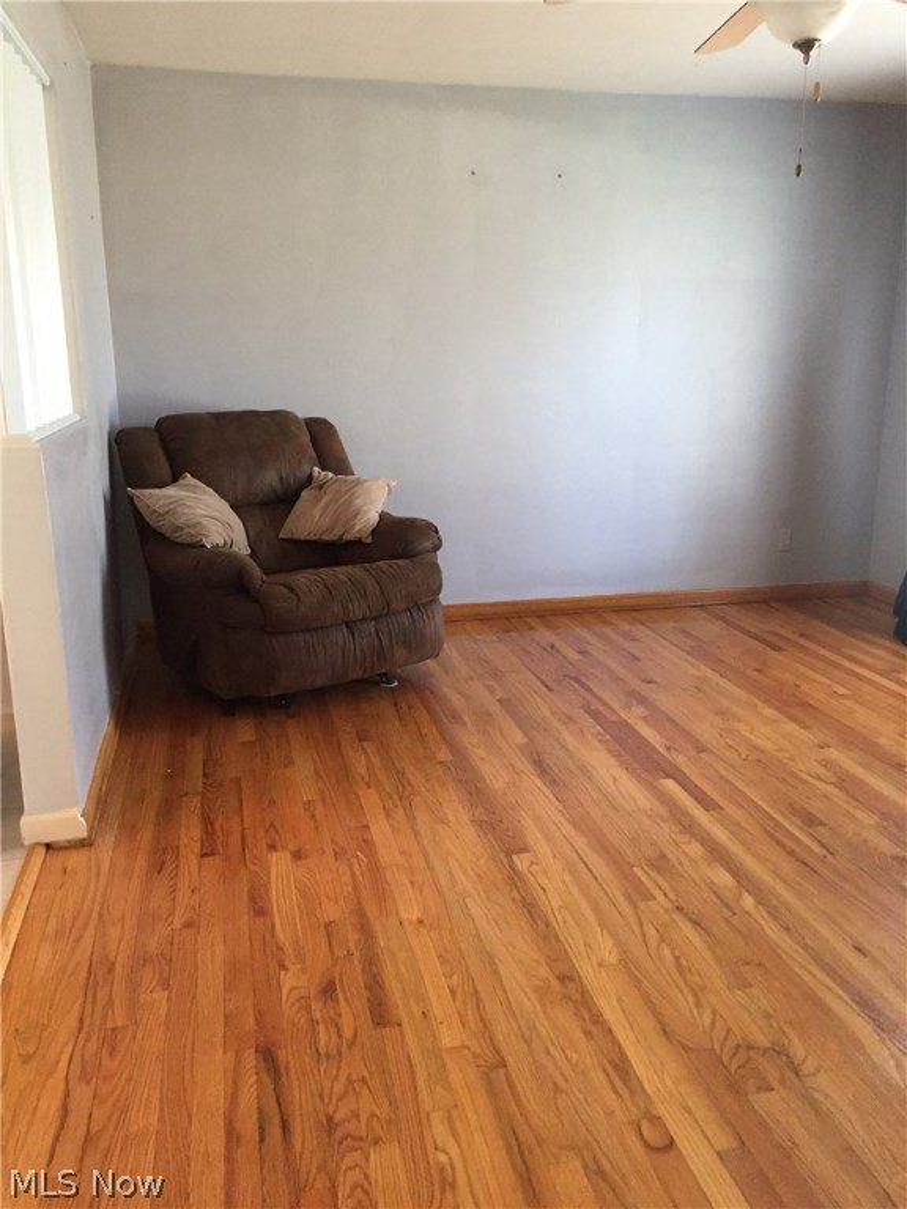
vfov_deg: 61.7
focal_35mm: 29
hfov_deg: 48.2
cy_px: 604
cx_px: 454
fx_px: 1013
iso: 250
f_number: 2.2
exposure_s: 1/24
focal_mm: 4.15
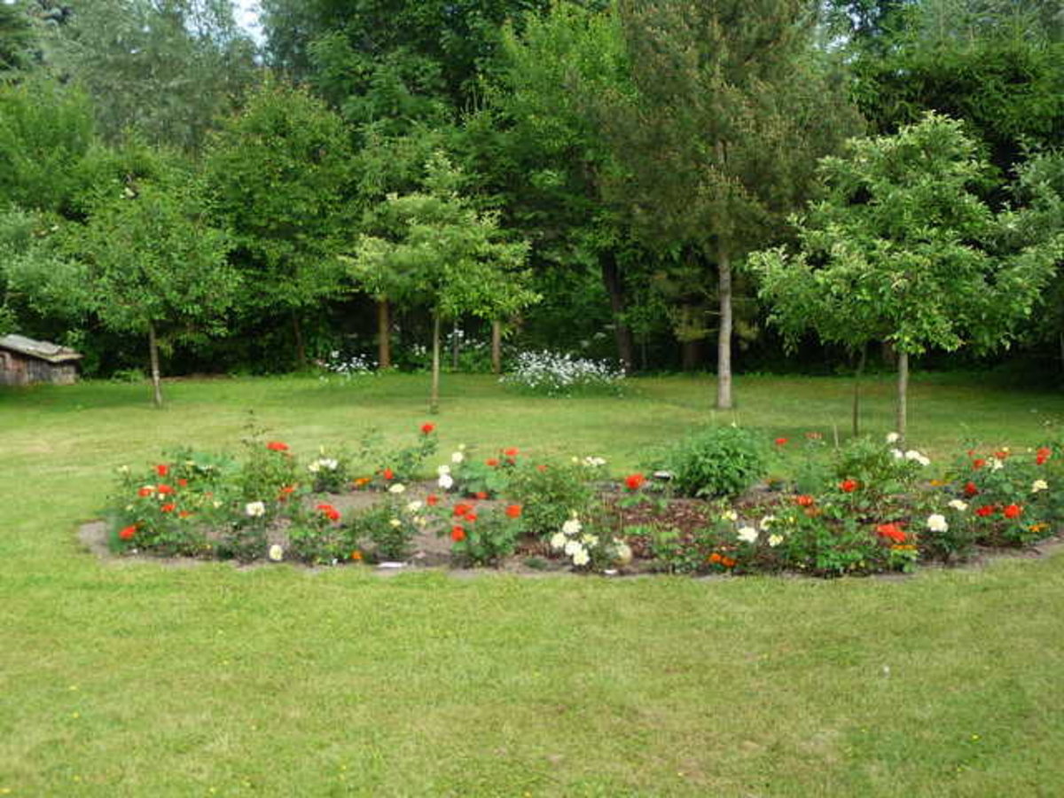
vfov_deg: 29.7
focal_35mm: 49
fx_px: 1506
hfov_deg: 38.9
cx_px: 532
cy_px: 399
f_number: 3.7
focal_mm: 6
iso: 100
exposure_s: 1/250
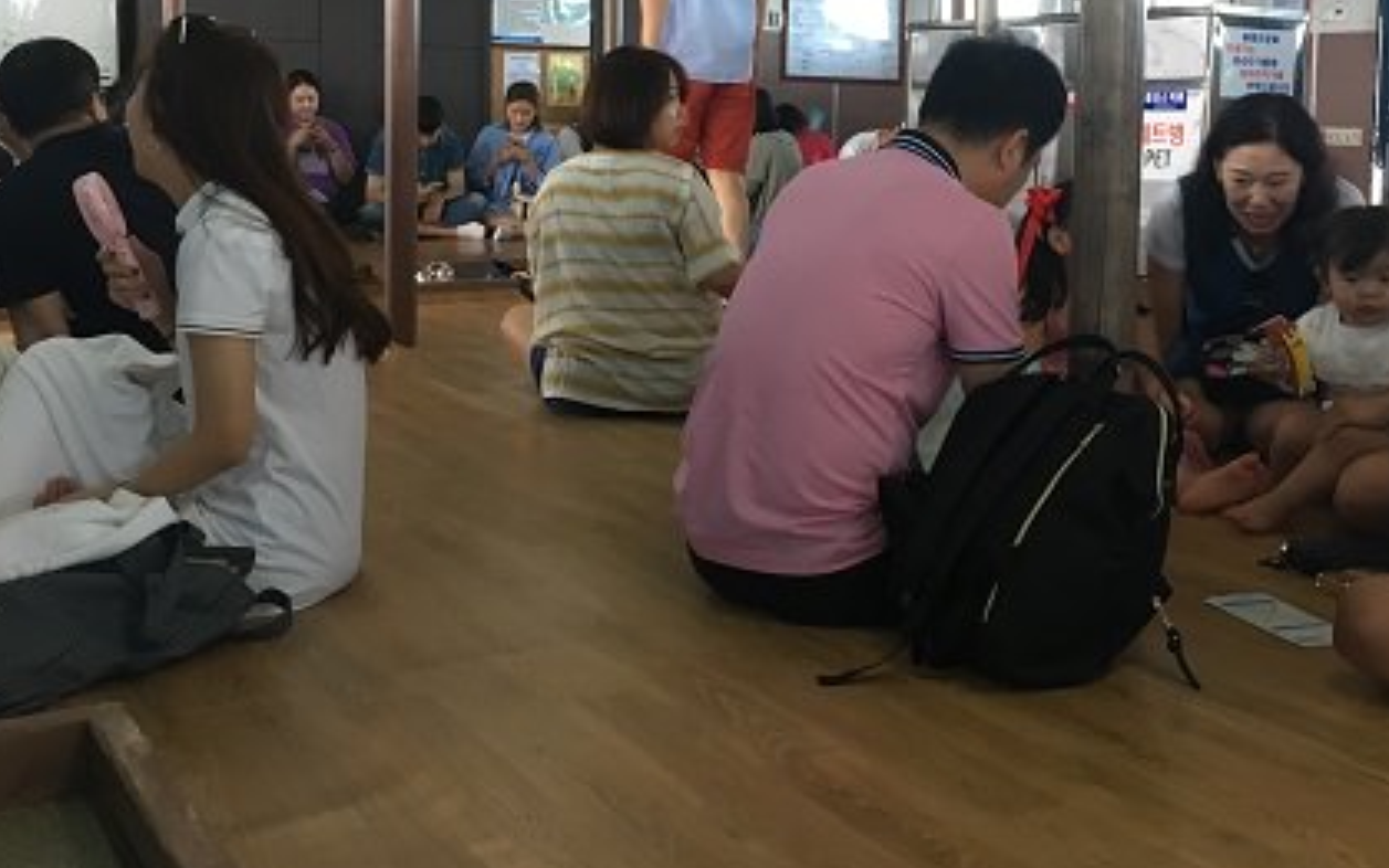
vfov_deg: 27.2
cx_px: 776
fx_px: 1779
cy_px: 255
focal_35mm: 47
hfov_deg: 42.6
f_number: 2.2
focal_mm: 4.15
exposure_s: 1/30
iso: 64
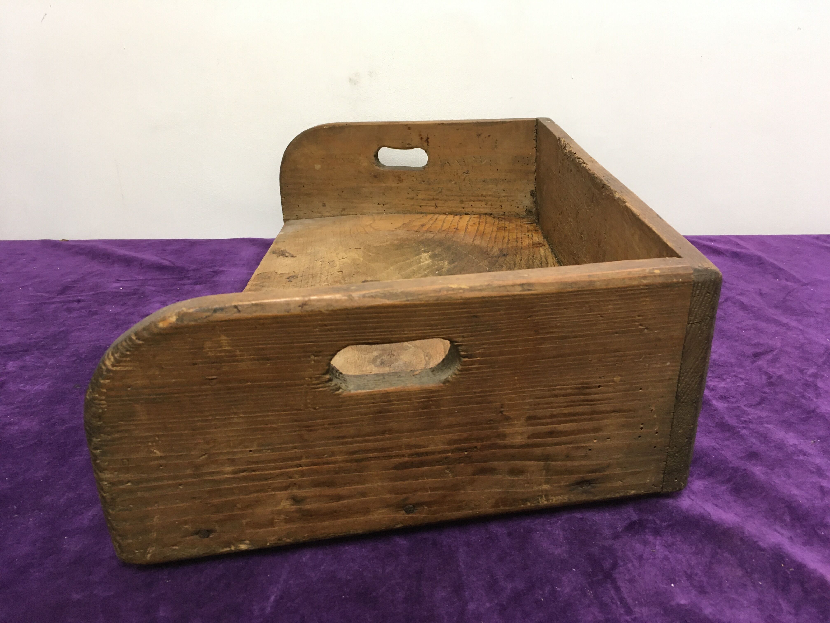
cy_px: 312
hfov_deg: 61.7
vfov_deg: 48.2
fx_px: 695
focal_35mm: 29
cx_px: 415
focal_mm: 4.15
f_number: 2.2
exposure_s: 1/33
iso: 125
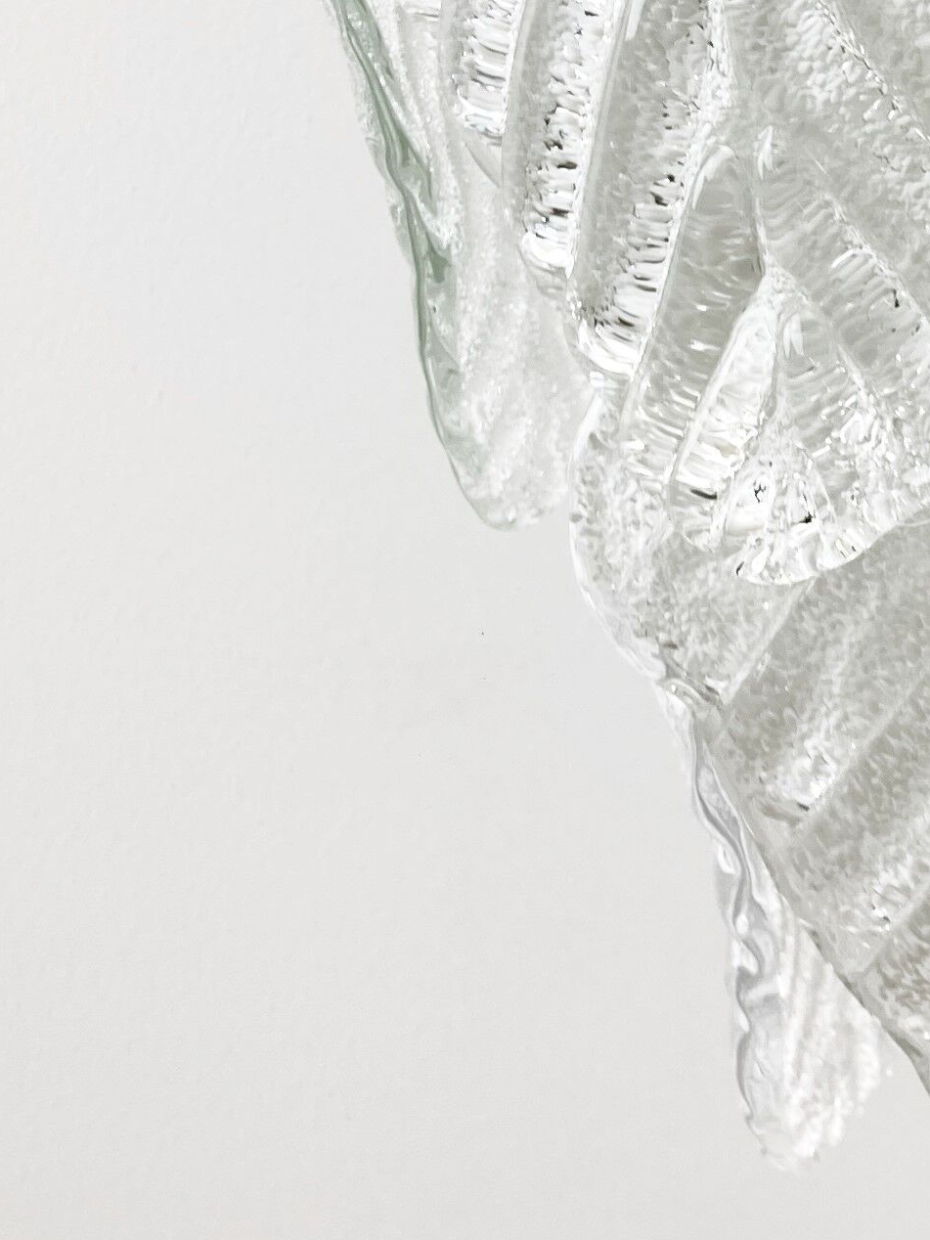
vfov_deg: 21.8
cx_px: 1222
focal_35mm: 89
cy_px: 266
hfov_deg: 15.7
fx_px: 3188
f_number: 1.8
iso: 25
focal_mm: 3.99
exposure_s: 1/100
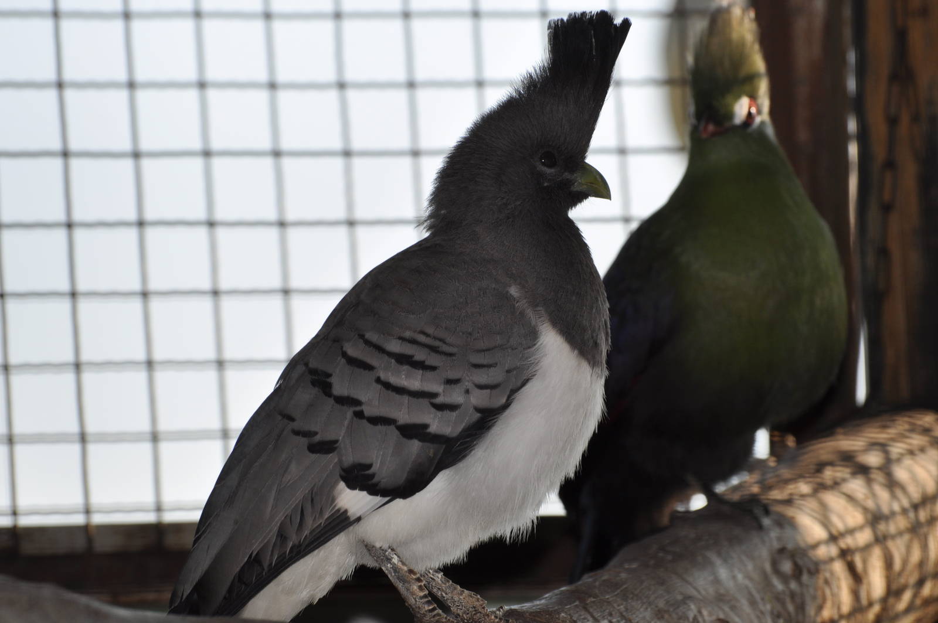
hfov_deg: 8.3
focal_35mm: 248
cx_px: 469
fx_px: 6441
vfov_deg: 5.5
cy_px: 312
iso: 200
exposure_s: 1/200
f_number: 9
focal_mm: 165
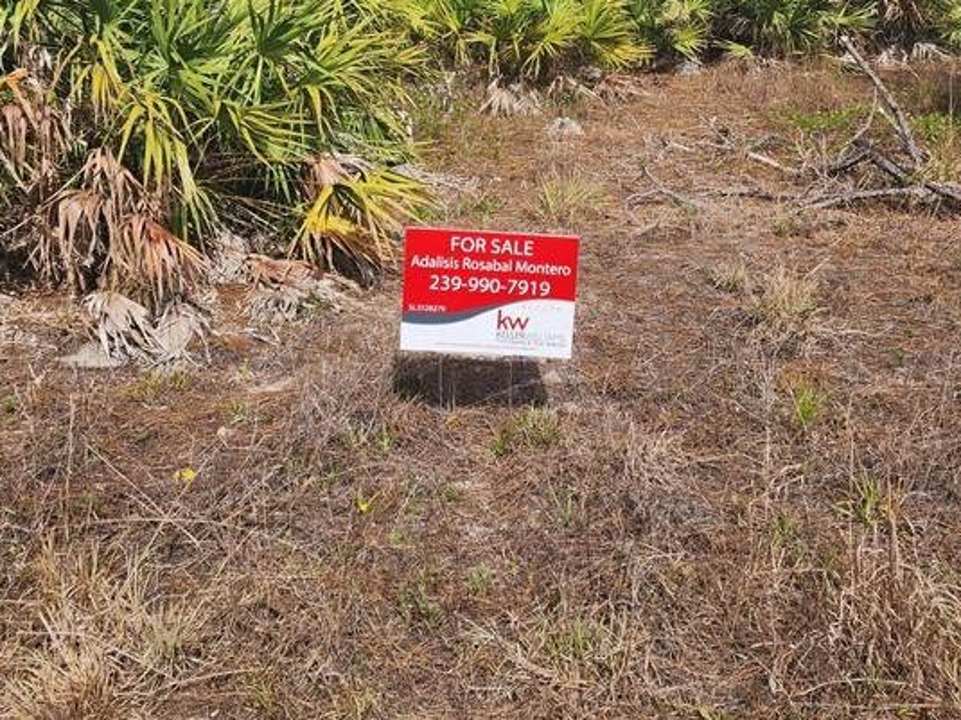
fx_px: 1221
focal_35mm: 44
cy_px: 36
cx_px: 456
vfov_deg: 31.0
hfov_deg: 42.9
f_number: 1.8
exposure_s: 1/883
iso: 12
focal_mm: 6.4
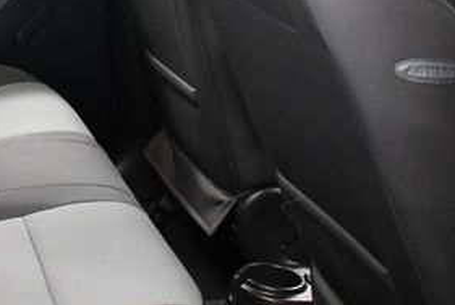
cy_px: 95
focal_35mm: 82
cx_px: -32
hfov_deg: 23.4
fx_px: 1037
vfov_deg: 16.6
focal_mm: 18
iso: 3200
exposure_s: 1/125
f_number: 3.5
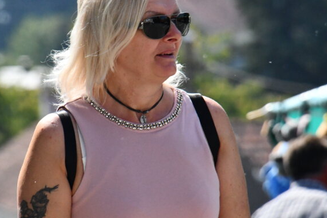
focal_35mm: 1082
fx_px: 9830
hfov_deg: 1.9
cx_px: 123
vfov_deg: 1.3
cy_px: 104
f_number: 13
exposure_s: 1/2500
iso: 2500
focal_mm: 400
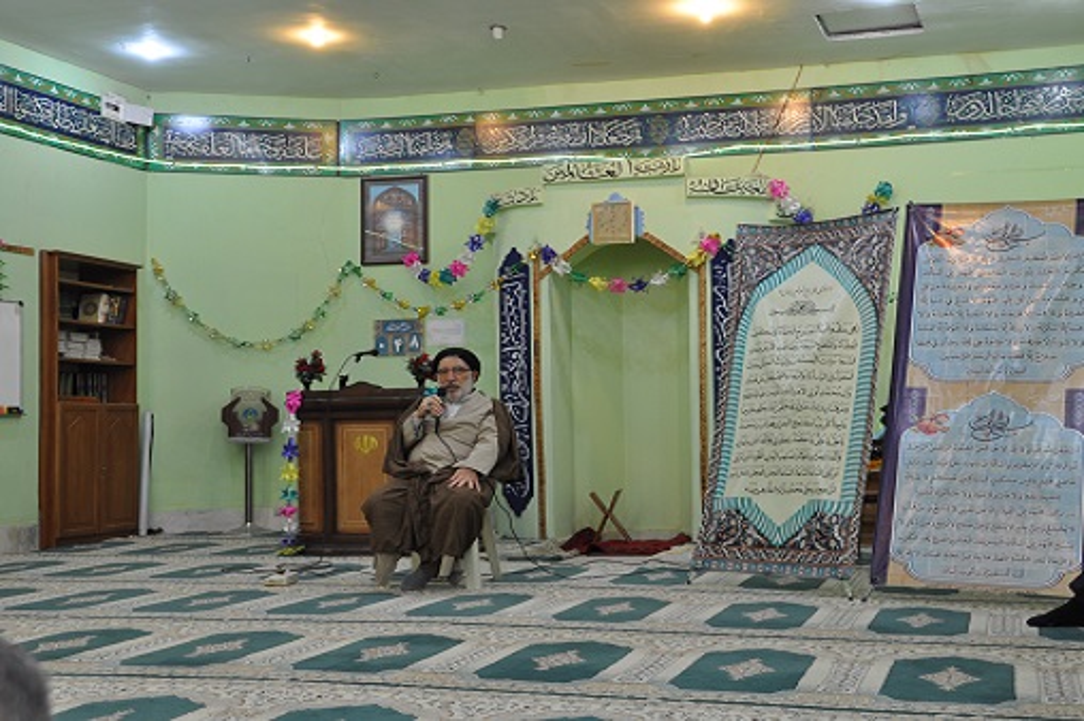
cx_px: 542
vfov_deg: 31.9
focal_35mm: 42
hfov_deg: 46.4
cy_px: 360
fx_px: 1264
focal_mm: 28
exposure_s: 1/30
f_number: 5.6
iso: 400
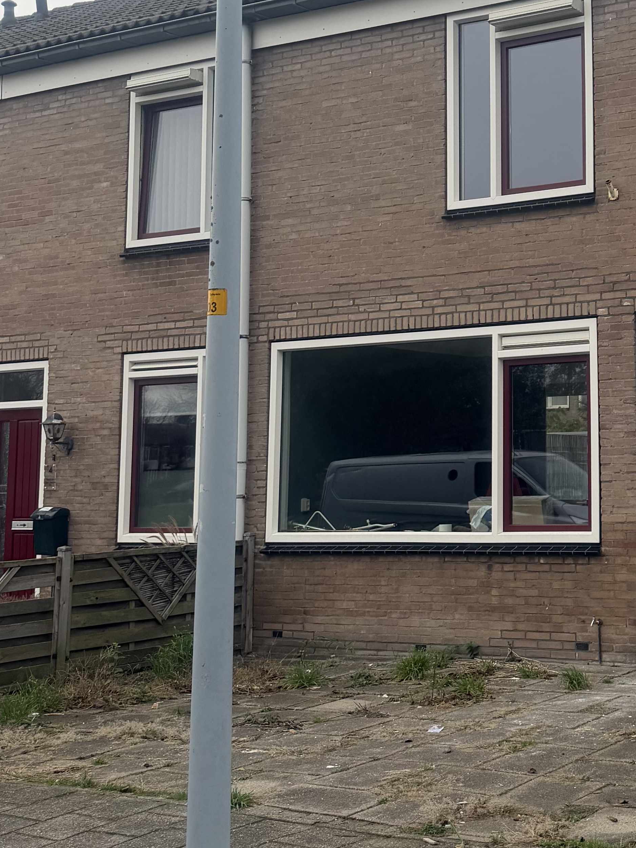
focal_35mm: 55
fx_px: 1348
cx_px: 646
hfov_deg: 25.2
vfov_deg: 34.6
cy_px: 274
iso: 80
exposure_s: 1/1075
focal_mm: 6.76
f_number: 1.78
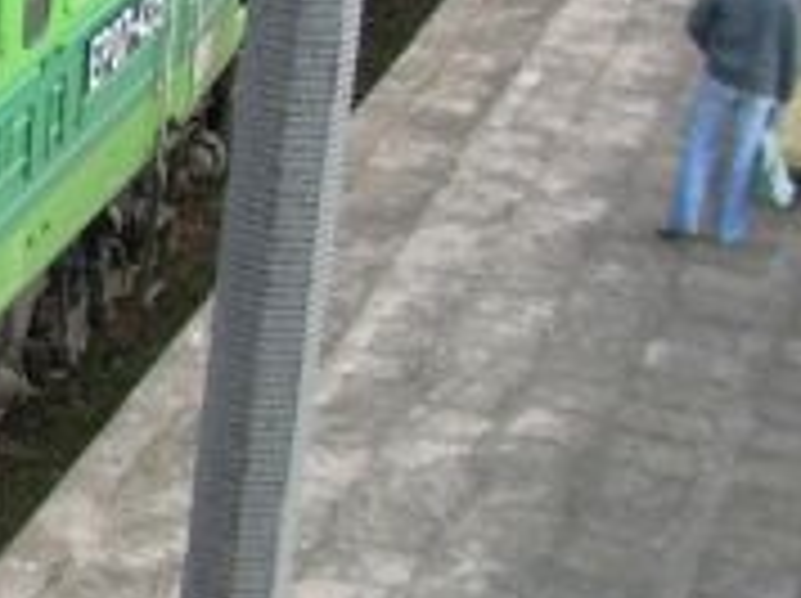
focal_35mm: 171
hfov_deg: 10.7
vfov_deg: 8.7
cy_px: 175
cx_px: -706
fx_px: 3952
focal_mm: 6.3
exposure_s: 1/136
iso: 50
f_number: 4.6
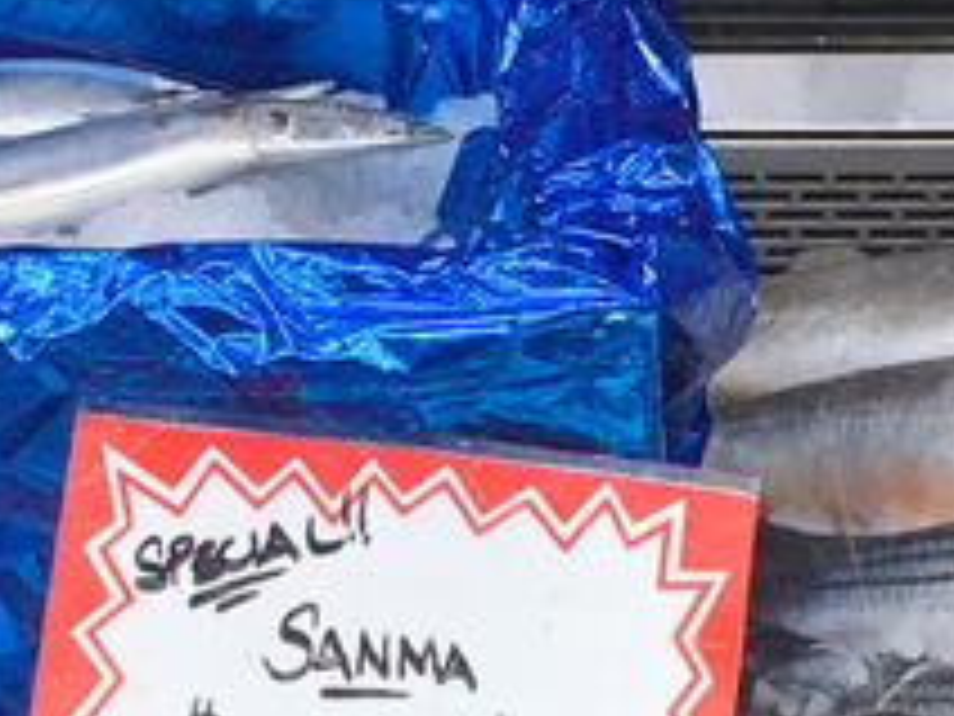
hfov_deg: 11.3
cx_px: 774
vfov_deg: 8.4
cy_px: 937
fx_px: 4823
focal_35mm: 175
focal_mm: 4.15
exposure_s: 1/120
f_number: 2.2
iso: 40
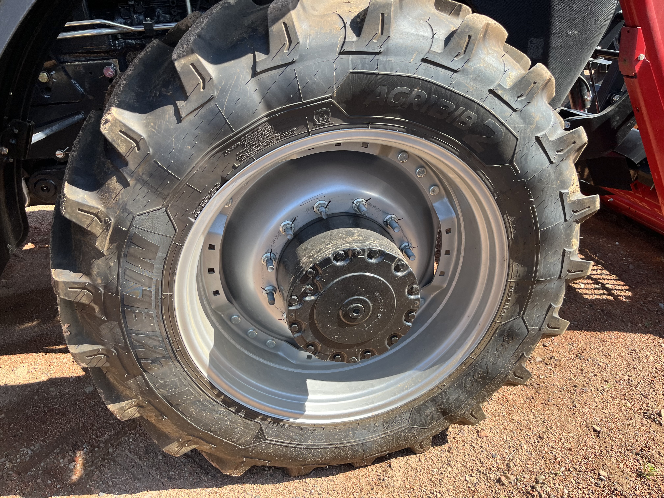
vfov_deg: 53.1
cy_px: 249
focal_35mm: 26
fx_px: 499
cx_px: 332
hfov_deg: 67.3
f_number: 1.6
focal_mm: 5.1
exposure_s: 1/631
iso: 50
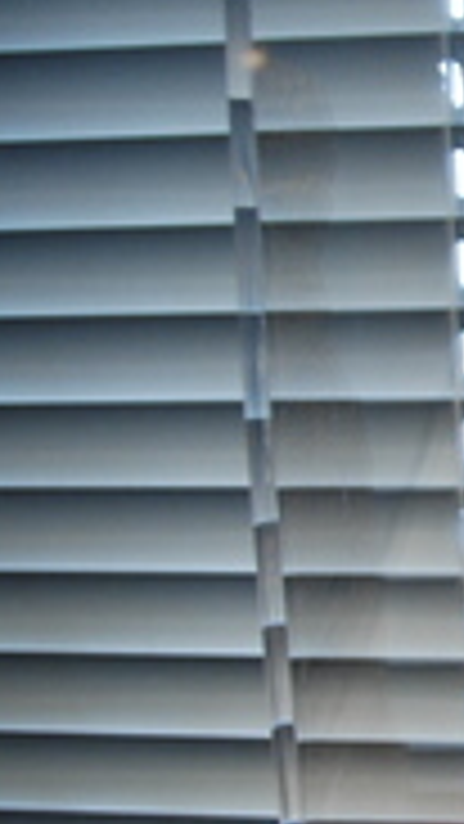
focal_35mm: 68
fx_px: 1487
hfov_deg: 14.6
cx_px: 933
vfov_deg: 30.8
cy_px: 527
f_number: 4
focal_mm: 18
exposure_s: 1/60
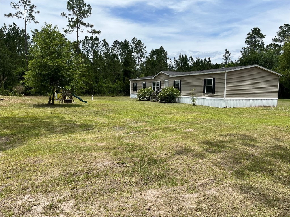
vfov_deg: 53.1
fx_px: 218
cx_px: 145
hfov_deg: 67.3
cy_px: 108
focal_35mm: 26
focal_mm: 5.1
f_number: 1.6
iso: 50
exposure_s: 1/4310
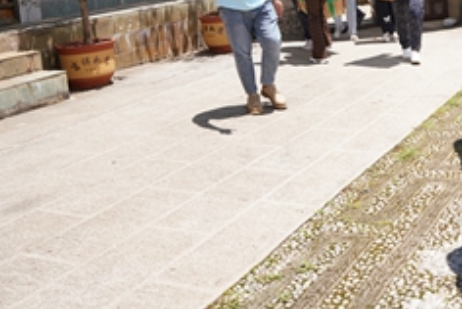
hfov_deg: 35.1
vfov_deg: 24.2
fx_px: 684
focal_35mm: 53
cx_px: 421
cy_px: -8
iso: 160
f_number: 5.6
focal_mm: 25.1
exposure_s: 1/400
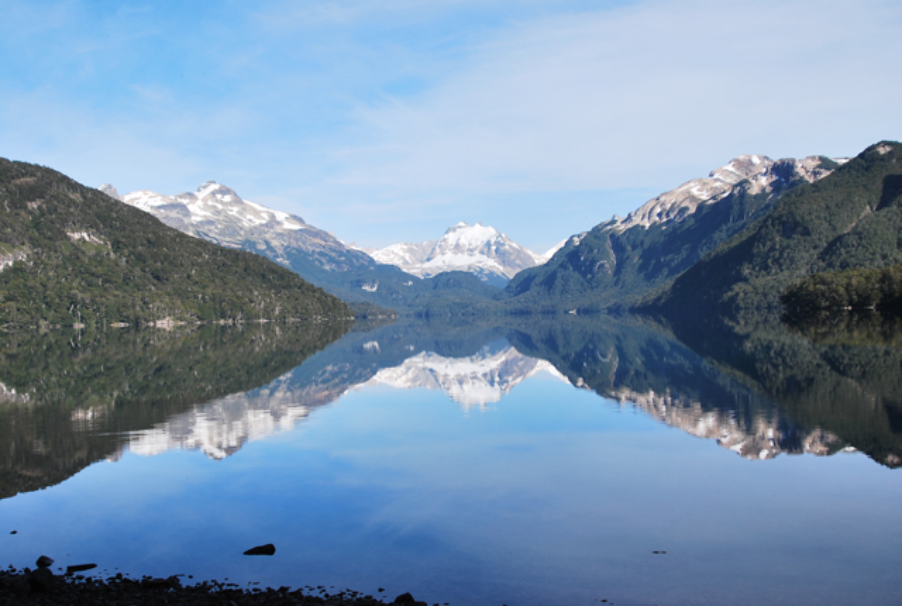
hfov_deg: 46.3
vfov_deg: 32.1
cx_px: 451
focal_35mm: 42
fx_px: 1055
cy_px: 303
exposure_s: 1/640
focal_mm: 28
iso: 100
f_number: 5.6
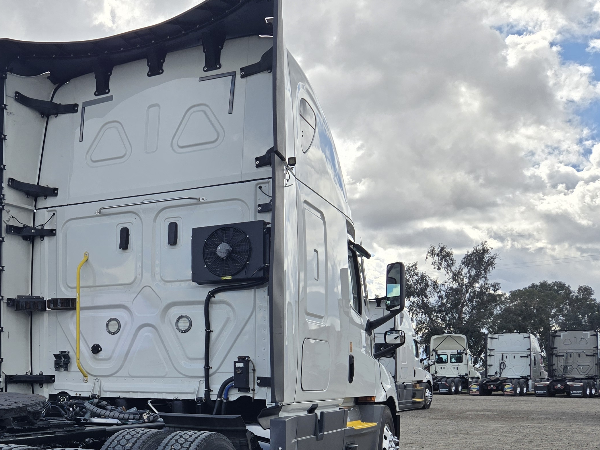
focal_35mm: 44
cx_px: 94
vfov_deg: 32.0
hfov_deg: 40.6
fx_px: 763
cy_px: 360
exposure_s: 1/2157
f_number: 1.8
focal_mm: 5.4
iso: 25
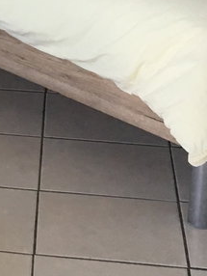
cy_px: -56
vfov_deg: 11.9
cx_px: -271
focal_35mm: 162
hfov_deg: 8.5
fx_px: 1290
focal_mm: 4.15
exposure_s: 1/33
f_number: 2.2
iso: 64
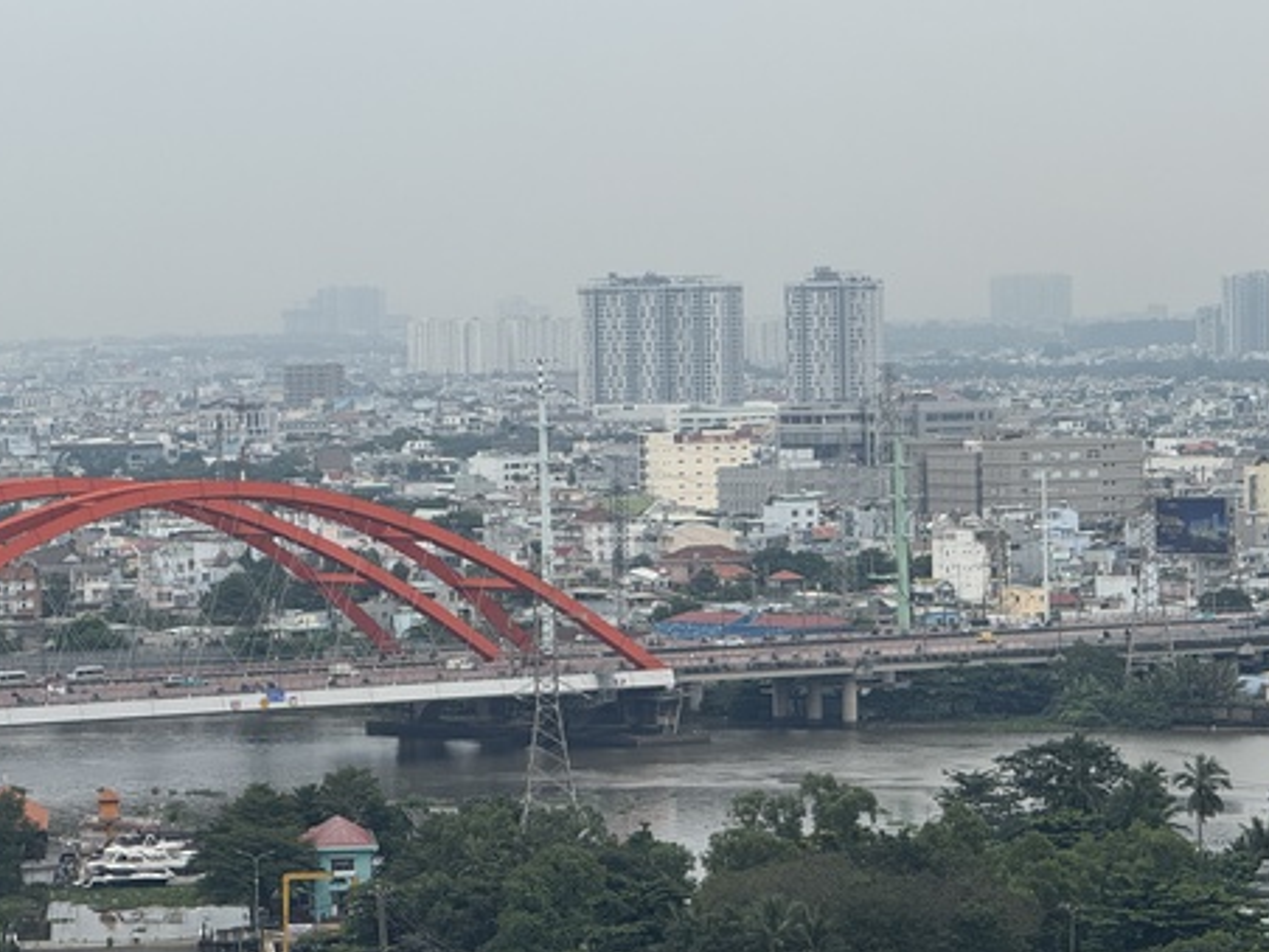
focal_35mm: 170
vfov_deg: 8.7
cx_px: 407
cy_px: 562
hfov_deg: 11.6
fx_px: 6232
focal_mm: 15.66
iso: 64
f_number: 2.8
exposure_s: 1/759
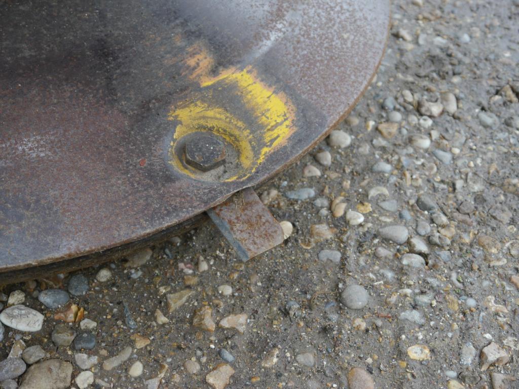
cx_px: 260
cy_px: 194
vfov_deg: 25.2
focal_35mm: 58
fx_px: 870
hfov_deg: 33.2
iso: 250
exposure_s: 1/60
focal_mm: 29
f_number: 4.9
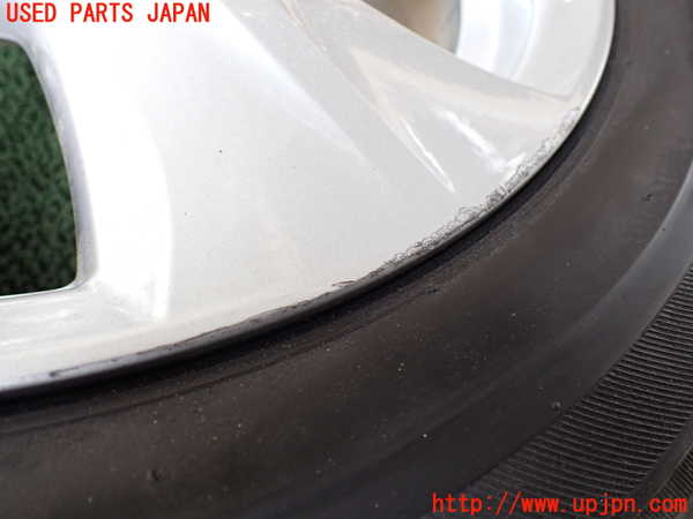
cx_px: 346
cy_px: 260
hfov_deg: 60.0
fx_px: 601
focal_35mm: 30
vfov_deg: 46.8
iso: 250
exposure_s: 1/125
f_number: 2.3
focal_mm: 5.4
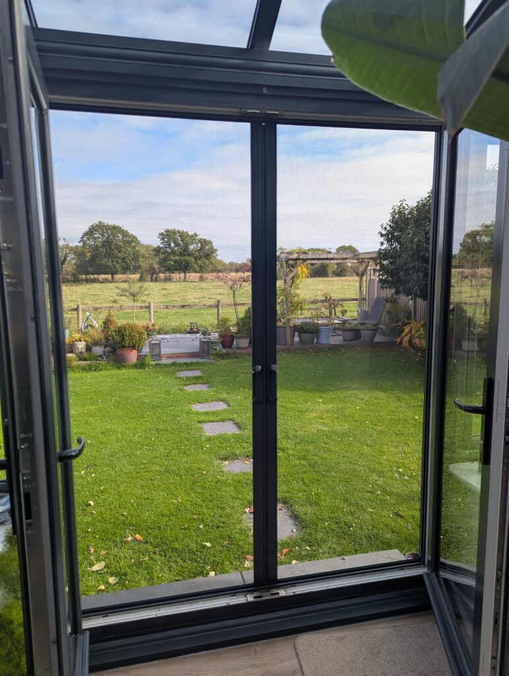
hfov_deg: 56.9
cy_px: 338
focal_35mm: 24
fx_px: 469
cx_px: 254
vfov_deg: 71.5
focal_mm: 6.81
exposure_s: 1/686
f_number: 1.85
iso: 48
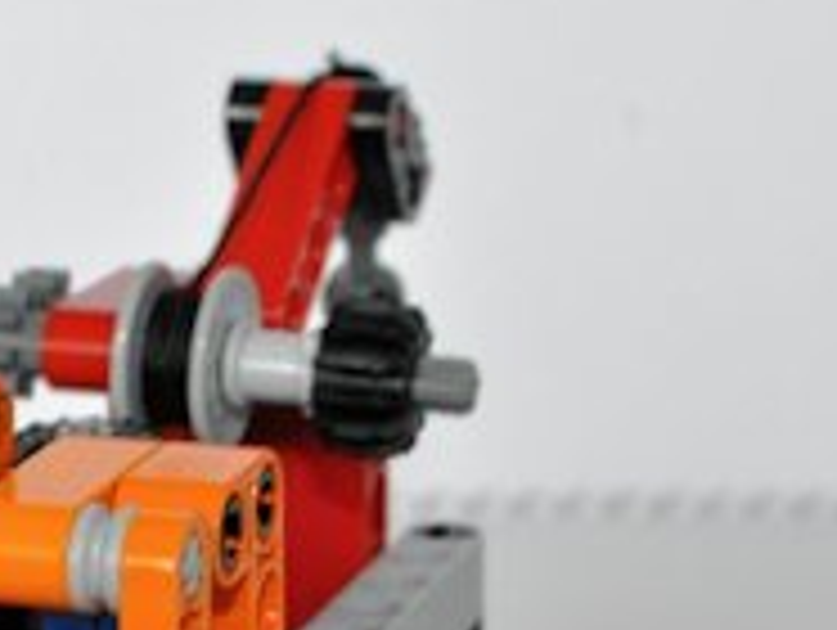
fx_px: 3275
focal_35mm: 135
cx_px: 63
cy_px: 716
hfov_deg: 14.4
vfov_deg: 10.8
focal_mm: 35
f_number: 9.5
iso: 1600
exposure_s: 1/20
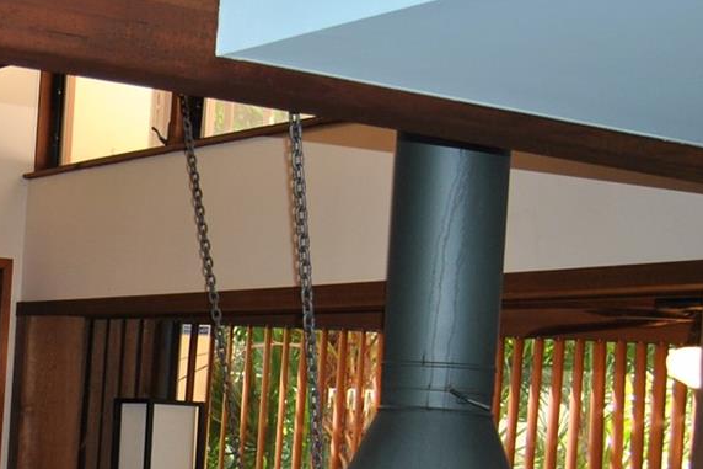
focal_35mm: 84
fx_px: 1640
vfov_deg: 15.9
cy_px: 500
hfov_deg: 22.3
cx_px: -150
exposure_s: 1/60
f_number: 3.5
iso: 200
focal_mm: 20
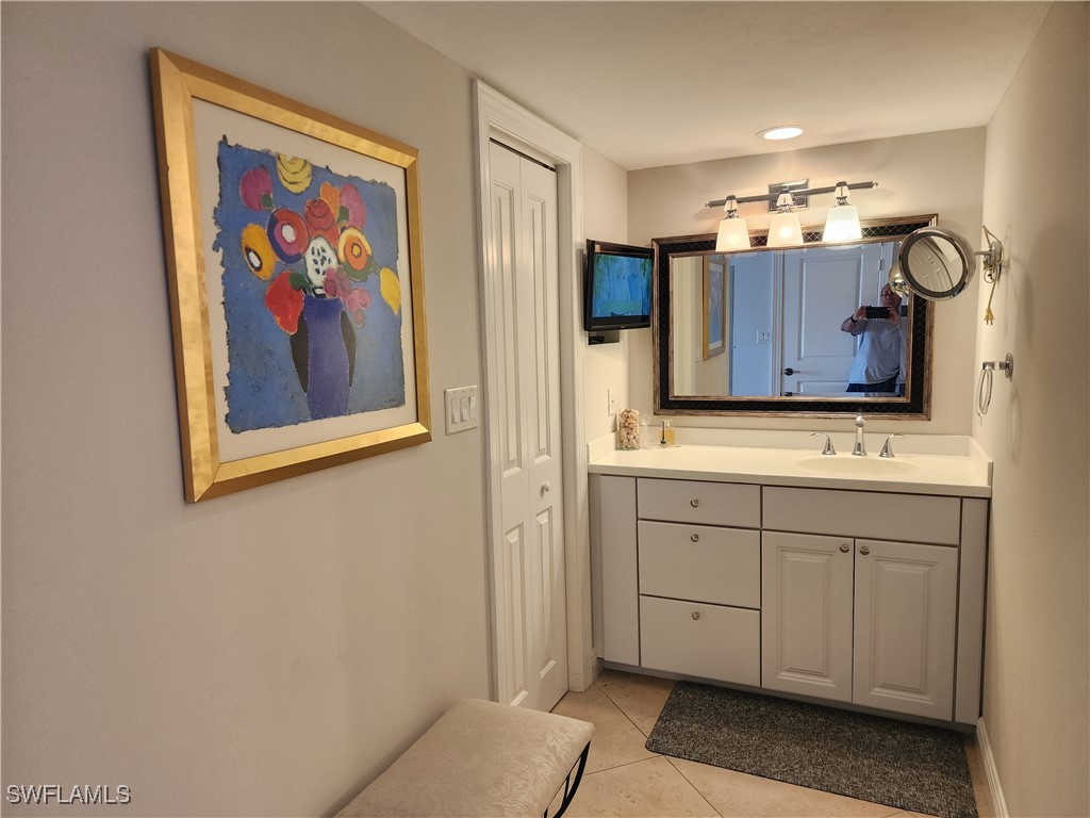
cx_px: 545
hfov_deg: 73.9
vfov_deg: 58.9
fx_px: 724
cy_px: 409
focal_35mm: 23
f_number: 1.8
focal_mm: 6.4
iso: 200
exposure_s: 1/120
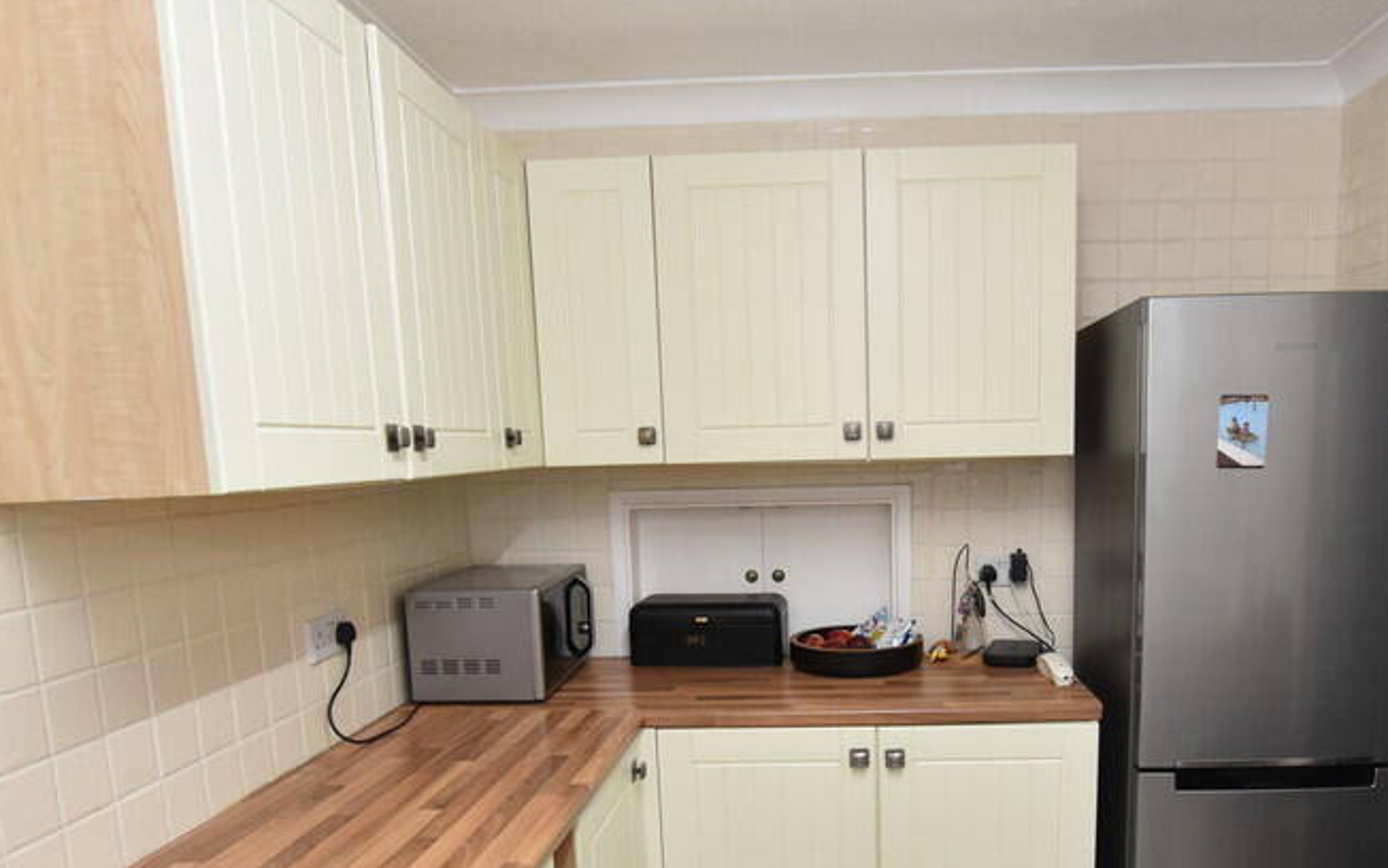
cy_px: 610
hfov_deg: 74.2
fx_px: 908
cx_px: 807
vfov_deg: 49.8
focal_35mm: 24
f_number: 4.5
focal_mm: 10
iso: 800
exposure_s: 1/160
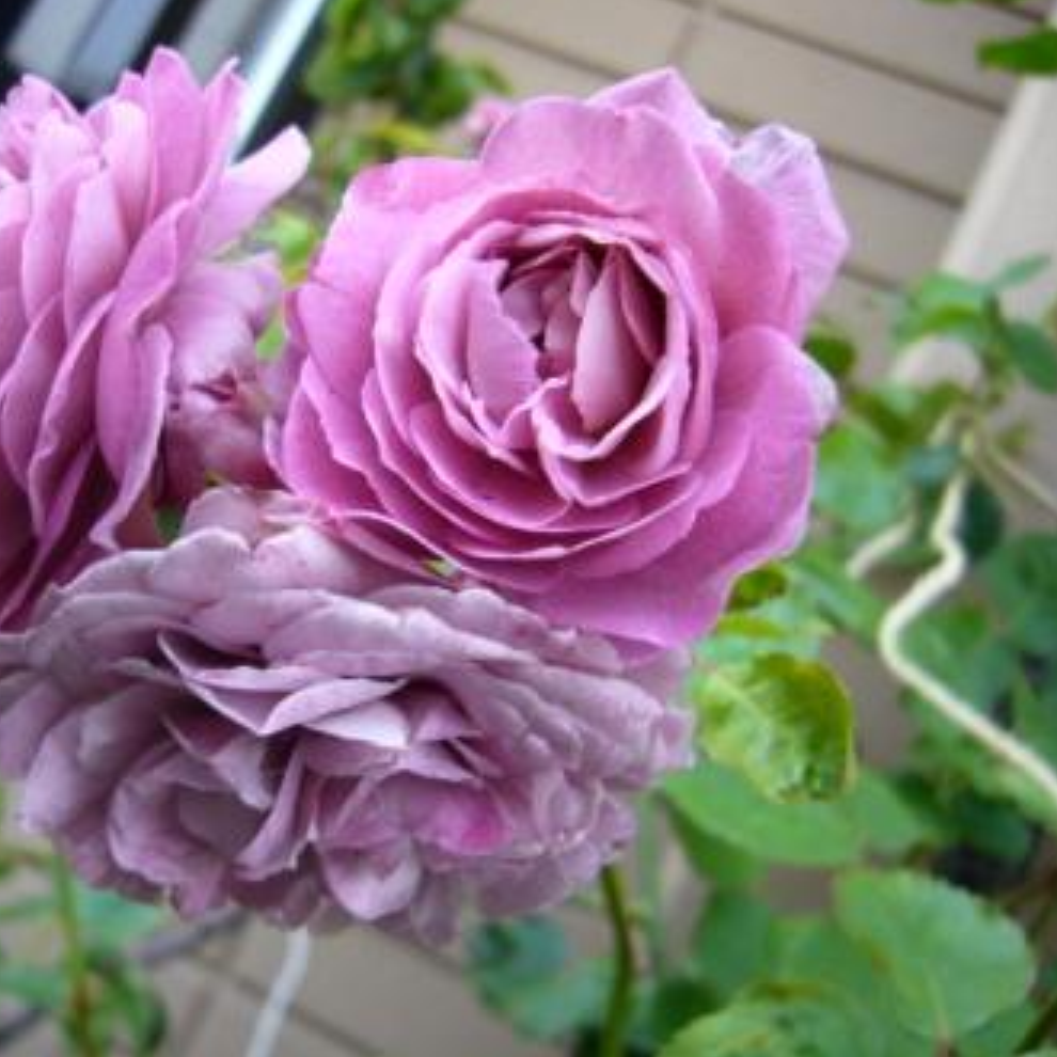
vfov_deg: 40.0
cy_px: 522
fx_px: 1451
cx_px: 359
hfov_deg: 39.6
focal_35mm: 42
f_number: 2.8
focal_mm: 5.8
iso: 80
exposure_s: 1/60
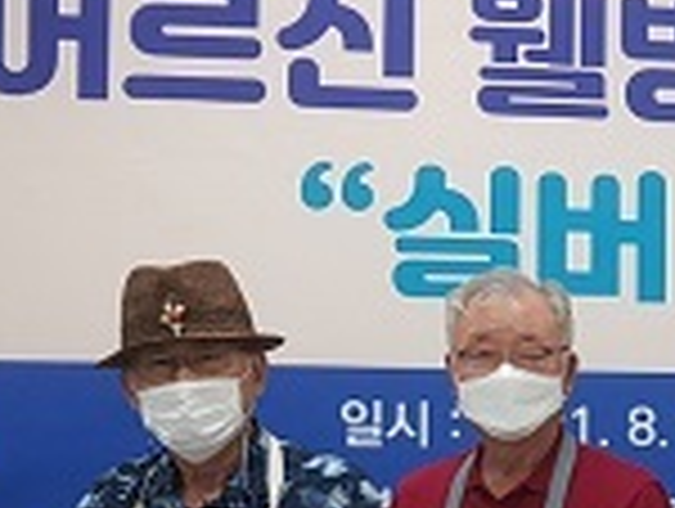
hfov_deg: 17.1
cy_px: 508
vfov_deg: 14.1
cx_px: 1004
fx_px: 2031
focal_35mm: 104
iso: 80
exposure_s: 1/60
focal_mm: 4.2
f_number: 1.7
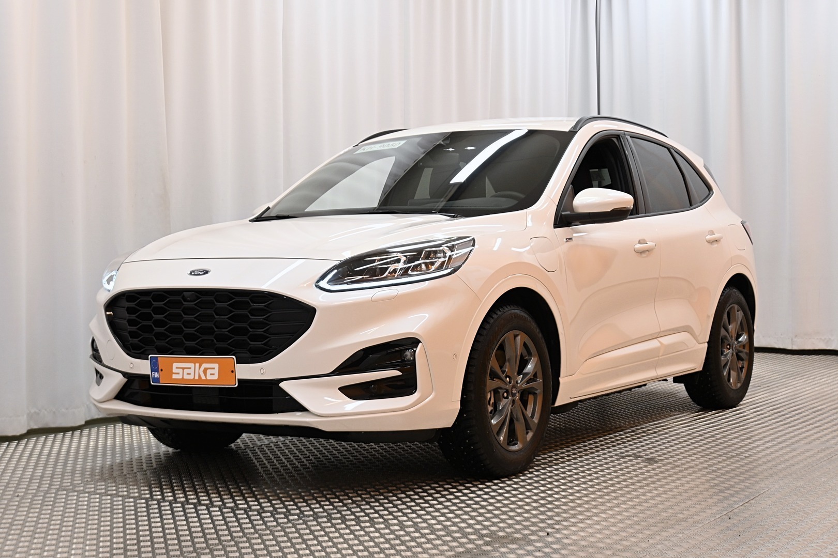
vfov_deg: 29.4
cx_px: 419
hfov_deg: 43.0
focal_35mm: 46
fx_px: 1065
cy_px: 279
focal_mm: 30.5
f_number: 5
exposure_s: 1/50
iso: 500
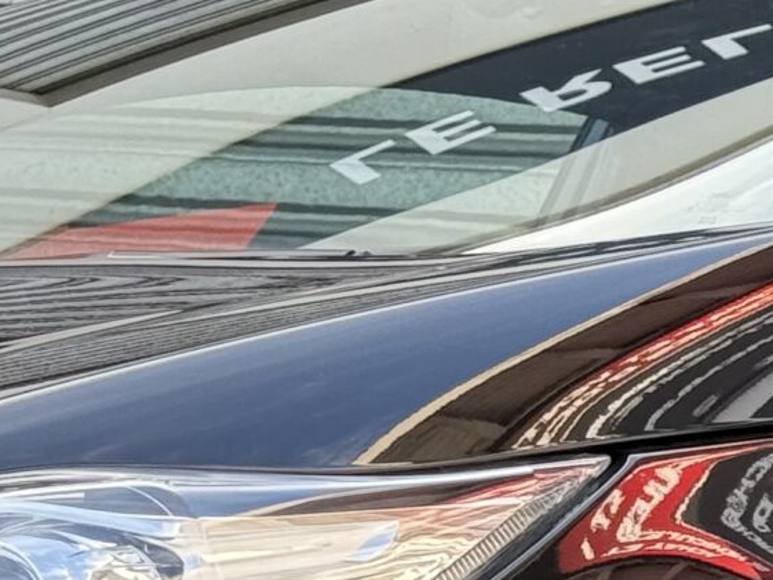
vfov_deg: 6.7
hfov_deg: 9.0
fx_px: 4891
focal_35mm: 219
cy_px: 949
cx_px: 743
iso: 100
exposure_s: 1/352
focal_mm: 6.76
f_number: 1.78
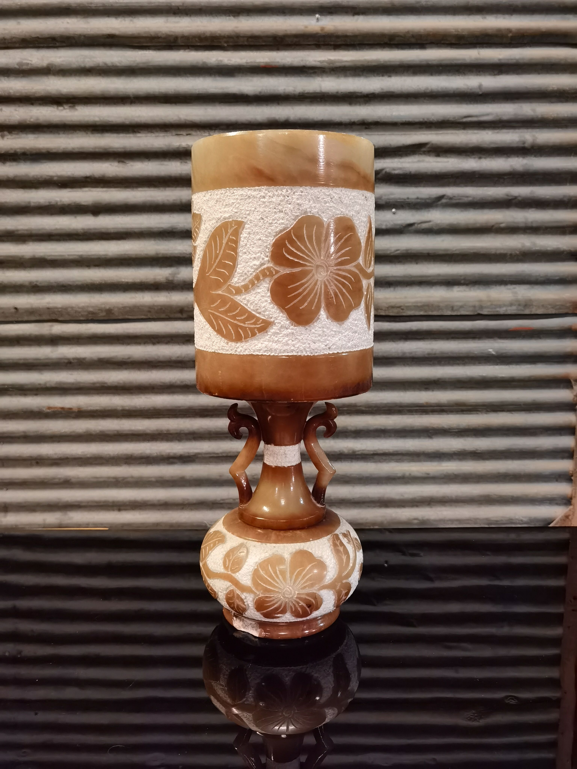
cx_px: 288
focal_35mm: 31
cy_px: 384
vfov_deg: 58.4
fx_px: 689
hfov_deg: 45.4
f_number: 1.9
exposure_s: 1/20
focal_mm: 6.71
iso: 1000
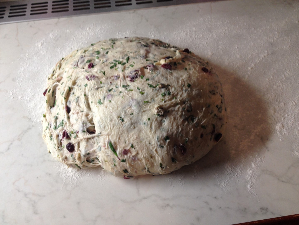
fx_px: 302
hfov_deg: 52.6
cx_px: 150
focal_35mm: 35
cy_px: 112
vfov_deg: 40.7
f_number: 2.4
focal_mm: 4.28
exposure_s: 1/20
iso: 64
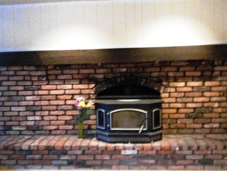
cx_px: 119
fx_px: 269
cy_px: 94
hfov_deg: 45.8
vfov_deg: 35.1
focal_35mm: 41
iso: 1600
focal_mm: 4.7
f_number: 2.8
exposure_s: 1/10
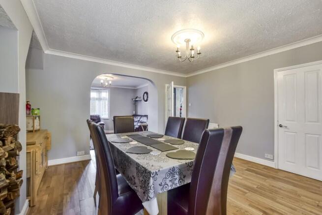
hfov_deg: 100.4
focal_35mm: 15
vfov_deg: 77.4
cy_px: 108
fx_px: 134
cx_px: 161
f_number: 8
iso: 640
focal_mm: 10
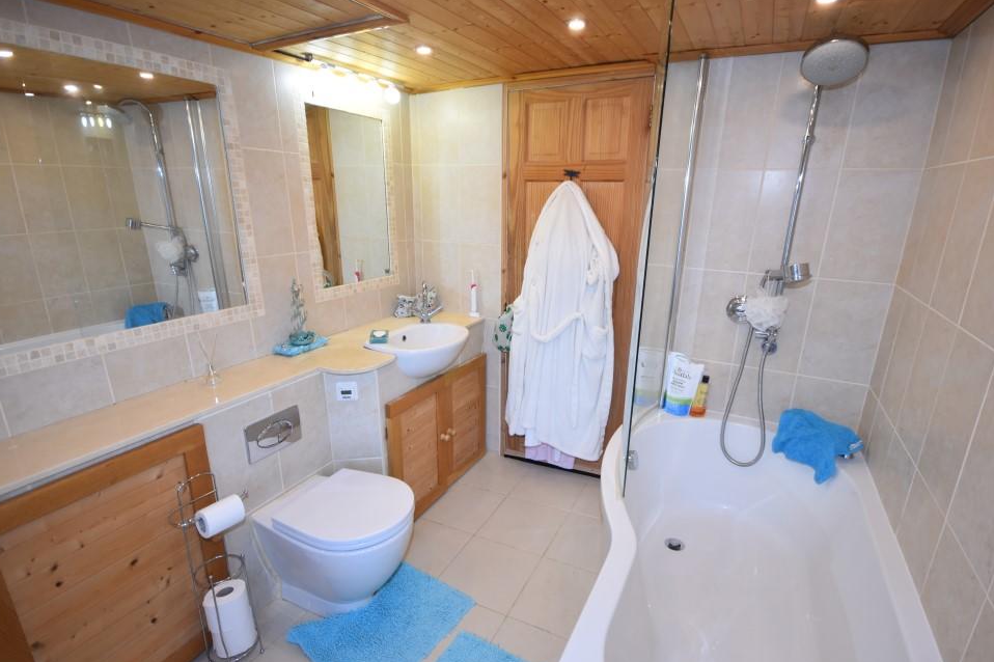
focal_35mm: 16
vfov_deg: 73.7
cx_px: 514
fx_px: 442
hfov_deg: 96.7
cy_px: 347
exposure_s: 1/60
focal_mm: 10
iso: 640
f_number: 4
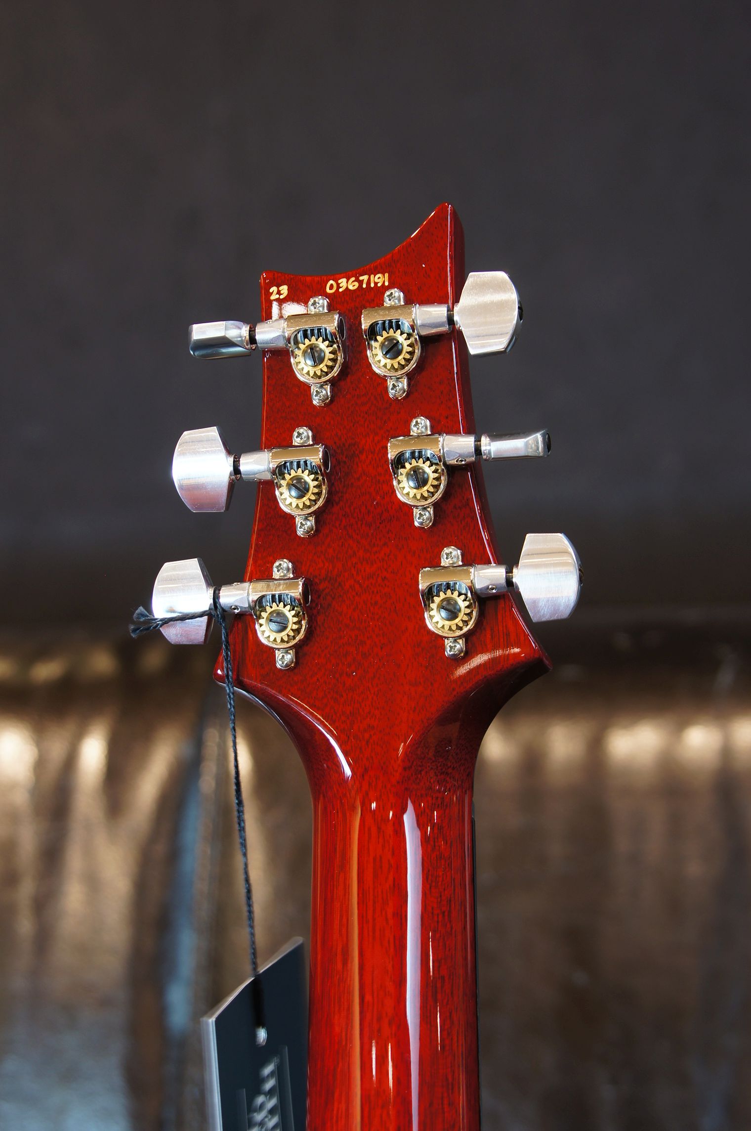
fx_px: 2352
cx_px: 376
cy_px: 566
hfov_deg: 18.1
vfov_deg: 27.0
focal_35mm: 75
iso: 100
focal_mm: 50
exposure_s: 1/3
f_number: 5.6
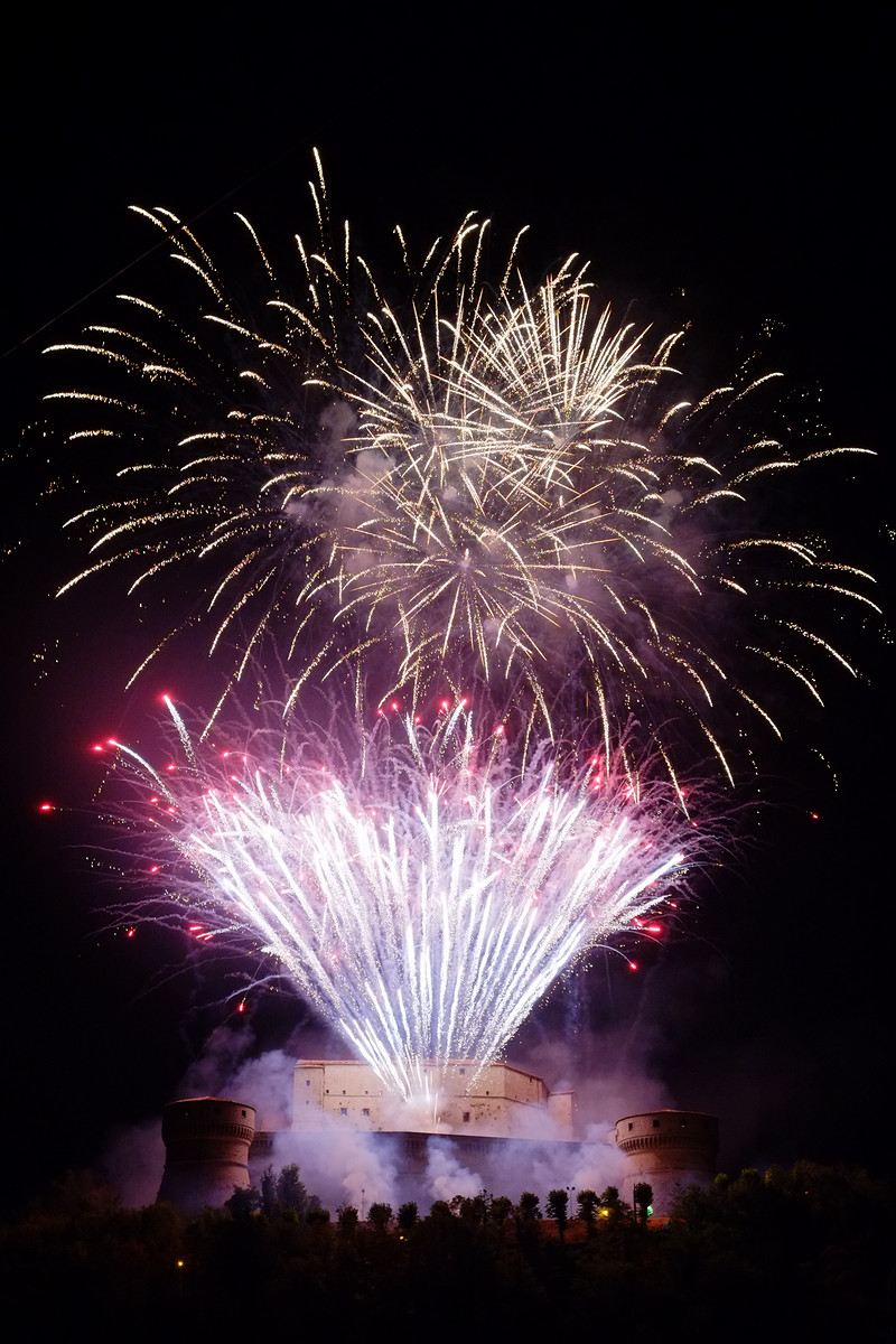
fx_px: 1755
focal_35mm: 47
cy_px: 672
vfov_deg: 41.9
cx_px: 448
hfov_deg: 28.6
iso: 3200
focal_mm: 31.5
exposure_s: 1/15
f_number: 7.1
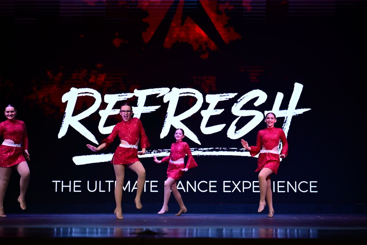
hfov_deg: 28.8
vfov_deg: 19.5
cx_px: 184
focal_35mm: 70
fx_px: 714
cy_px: 122
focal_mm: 70
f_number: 2.8
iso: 3200
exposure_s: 1/800
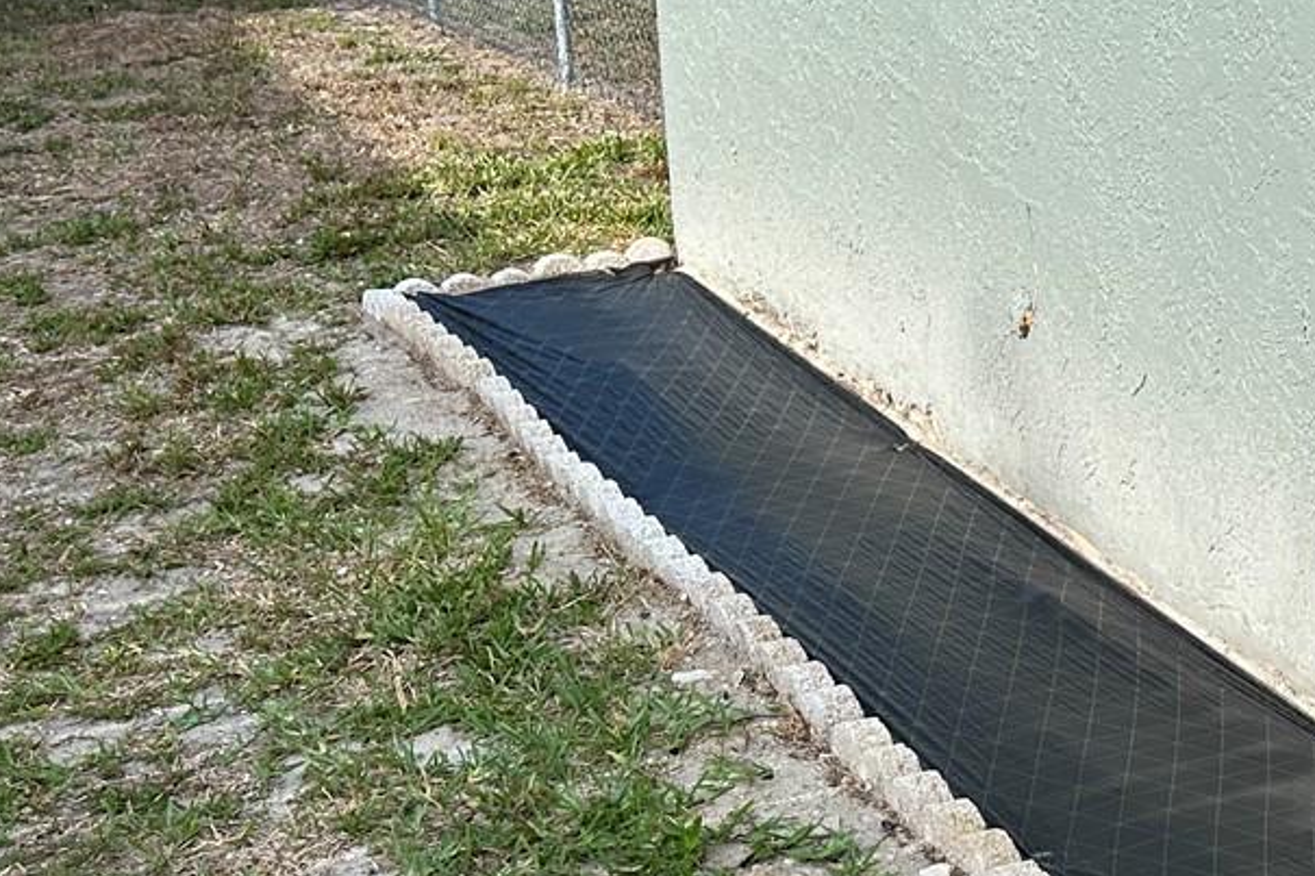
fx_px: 2410
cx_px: 1241
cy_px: 898
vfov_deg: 19.9
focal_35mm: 66
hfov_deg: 29.0
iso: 80
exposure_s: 1/2252
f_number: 1.78
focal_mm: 6.86
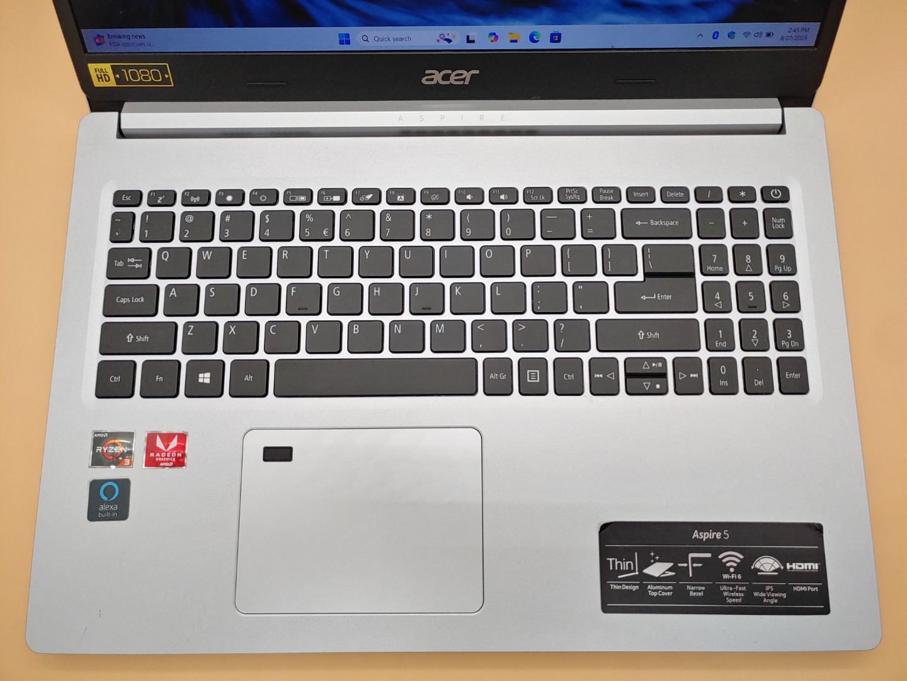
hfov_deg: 67.3
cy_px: 340
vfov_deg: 53.1
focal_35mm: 26
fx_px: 681
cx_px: 454
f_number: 1.8
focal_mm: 4.36
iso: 50
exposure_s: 1/120
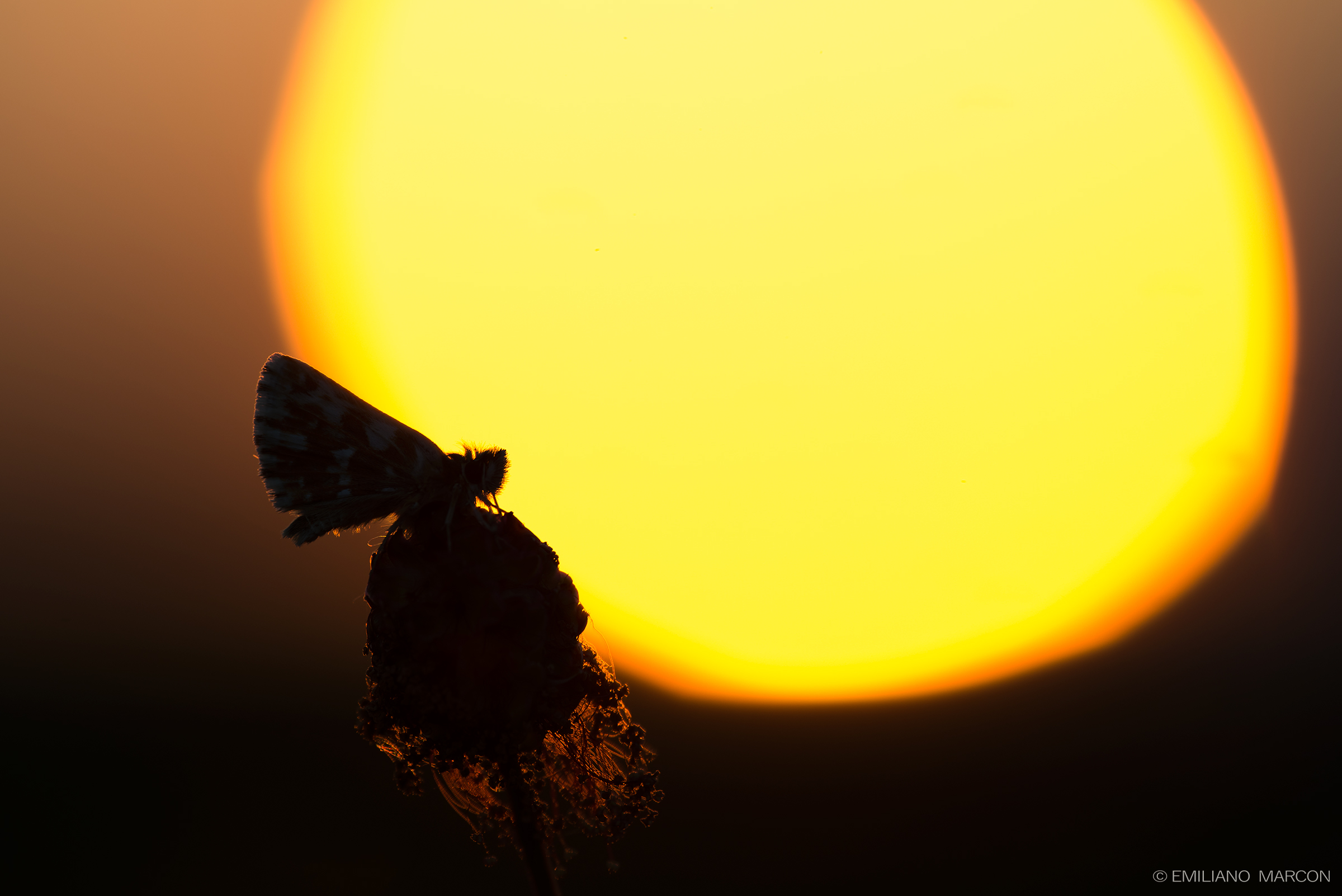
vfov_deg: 7.6
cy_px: 448
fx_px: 6712
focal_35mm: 180
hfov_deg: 11.4
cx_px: 671
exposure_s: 1/250
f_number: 5.6
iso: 100
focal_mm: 180
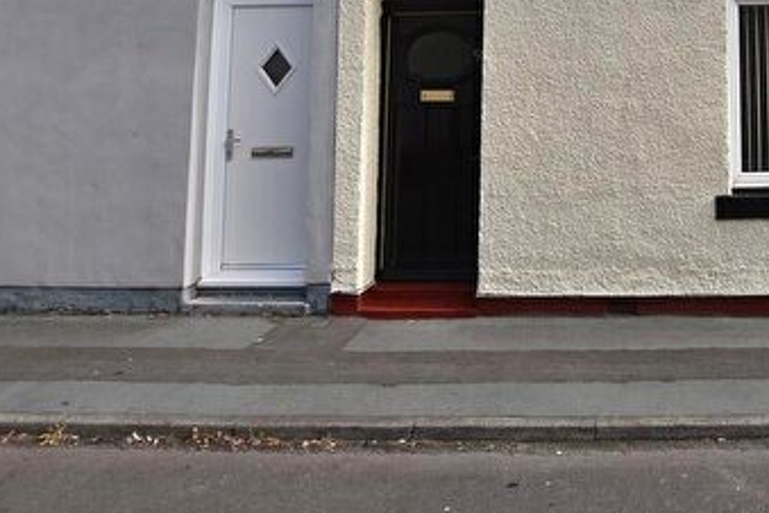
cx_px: 671
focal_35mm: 31
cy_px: 7
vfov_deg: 38.0
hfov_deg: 53.8
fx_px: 662
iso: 200
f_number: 9
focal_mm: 10
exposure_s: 1/320
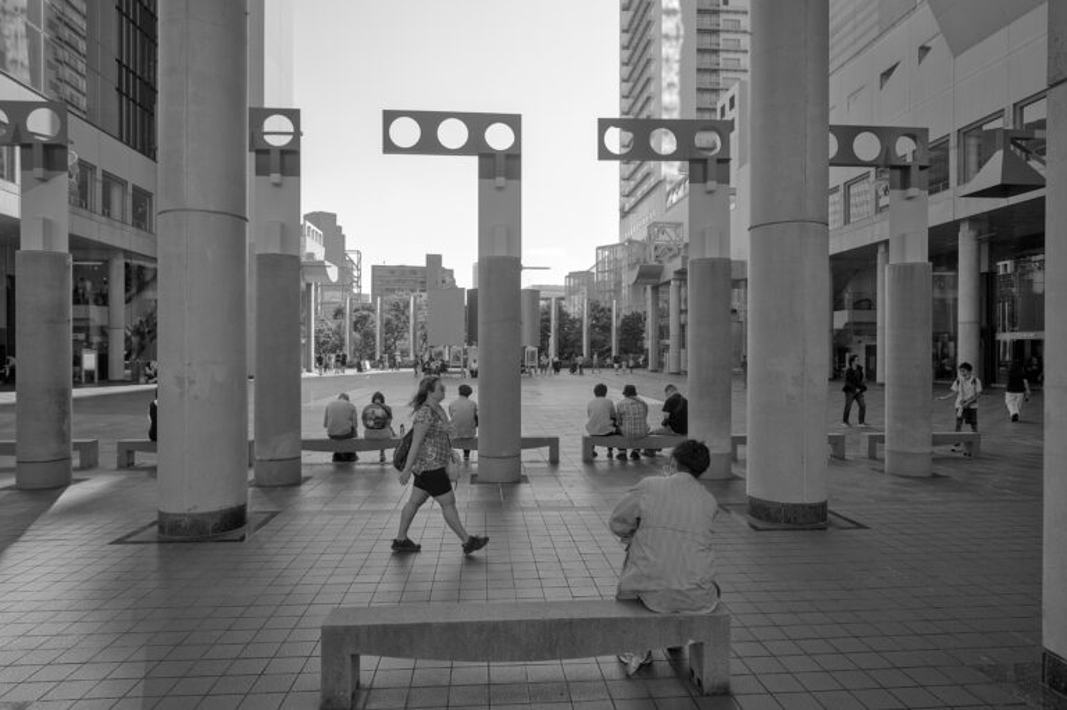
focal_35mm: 21
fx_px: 622
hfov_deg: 81.2
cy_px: 355
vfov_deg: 59.4
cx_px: 534
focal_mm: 14
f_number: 8
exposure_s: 1/400
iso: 640
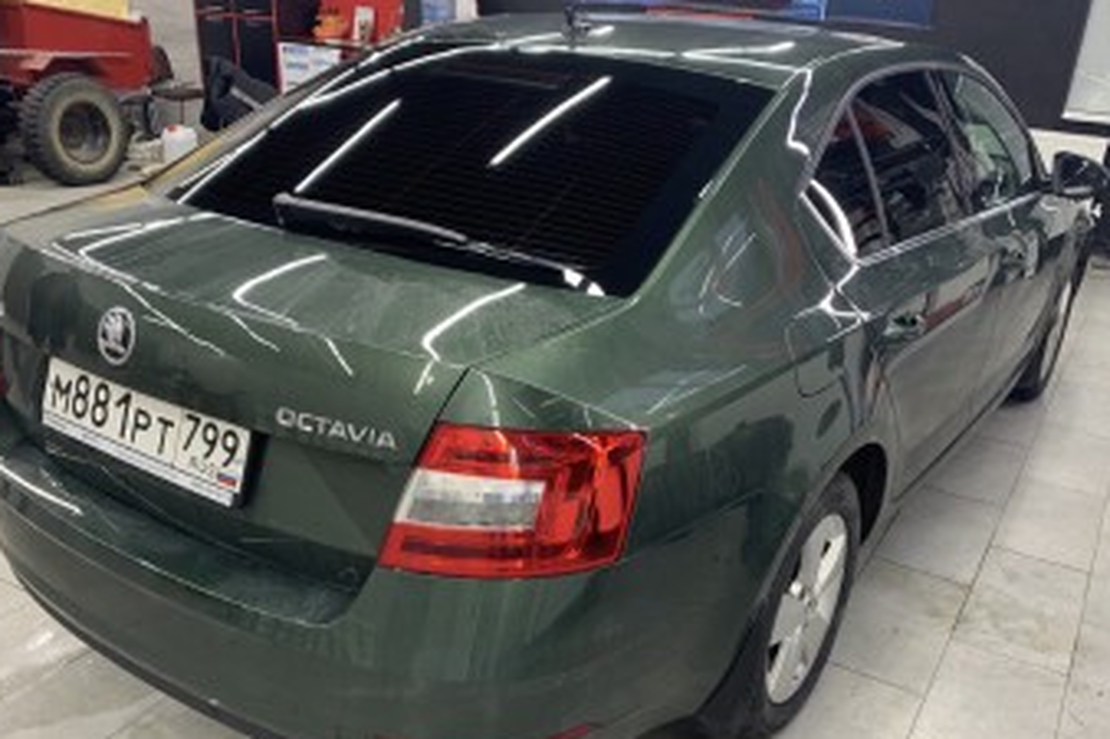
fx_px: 986
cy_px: 460
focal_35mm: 32
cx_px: 614
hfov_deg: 58.6
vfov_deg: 40.8
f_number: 1.8
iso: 80
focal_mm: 4.25
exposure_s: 1/50
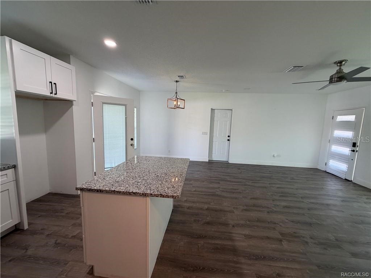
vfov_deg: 85.7
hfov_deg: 102.1
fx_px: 150
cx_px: 186
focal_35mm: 14
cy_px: 139
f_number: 2.2
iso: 250
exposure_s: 1/120
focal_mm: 2.22
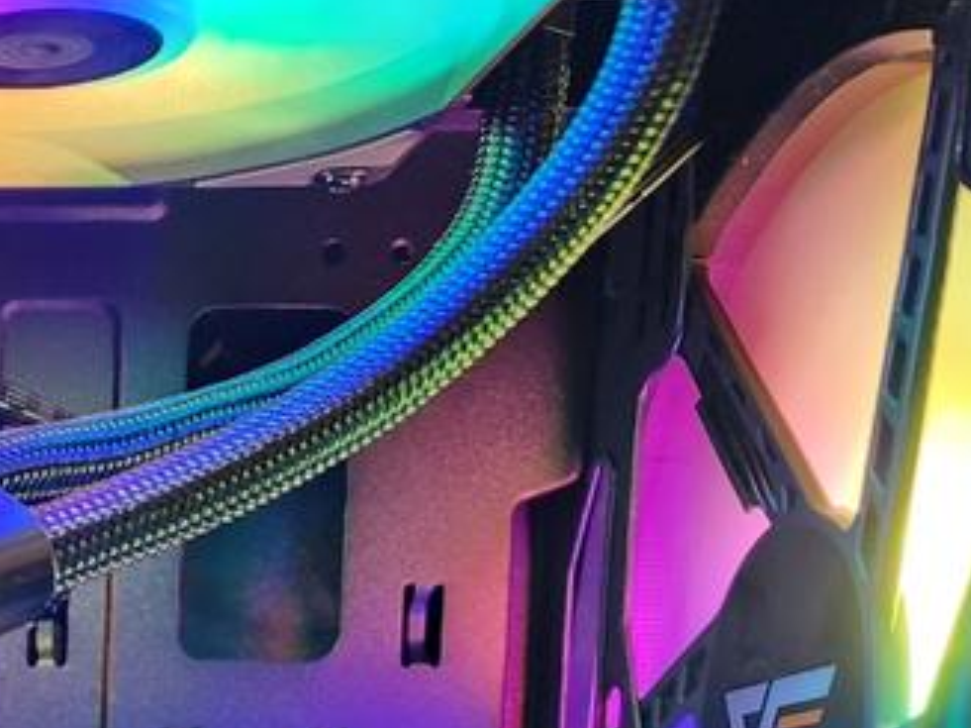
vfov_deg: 14.7
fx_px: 2524
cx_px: -431
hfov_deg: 19.4
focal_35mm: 90
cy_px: 1251
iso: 250
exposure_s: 1/27
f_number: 1.8
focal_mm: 6.4
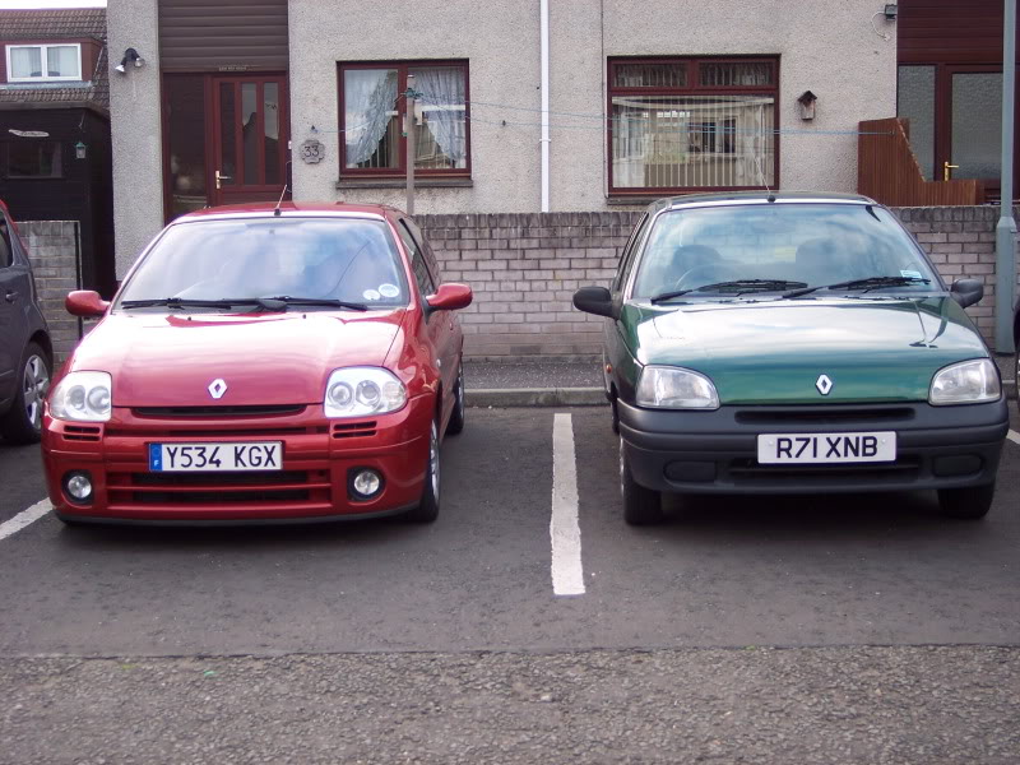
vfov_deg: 28.0
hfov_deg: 36.8
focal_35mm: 52
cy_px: 382
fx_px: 1532
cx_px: 510
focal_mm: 10.7
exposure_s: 1/90
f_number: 3.4
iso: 100
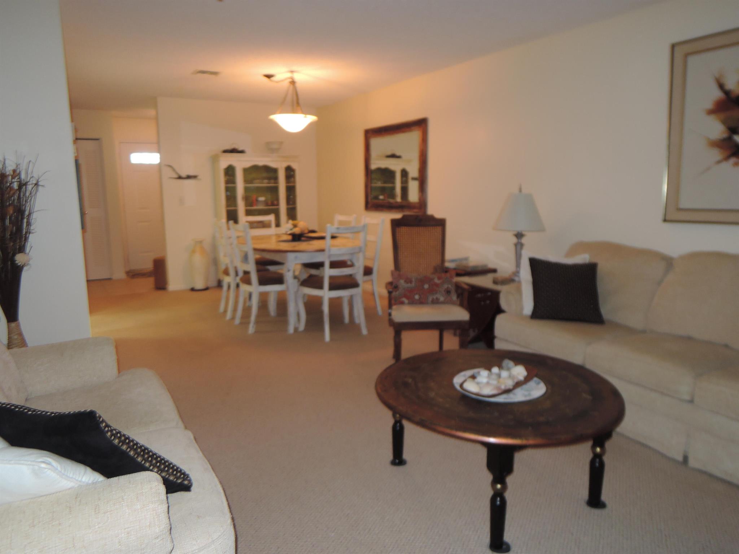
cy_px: 277
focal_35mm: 24
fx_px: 512
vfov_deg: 56.8
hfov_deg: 71.6
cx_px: 370
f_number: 2.8
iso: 220
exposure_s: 1/30
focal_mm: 5.1
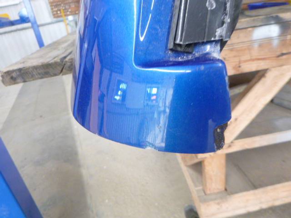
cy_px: 109
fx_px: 210
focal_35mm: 25
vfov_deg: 54.9
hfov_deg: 69.4
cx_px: 146
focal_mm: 4.5
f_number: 3.9
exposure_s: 1/13
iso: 400
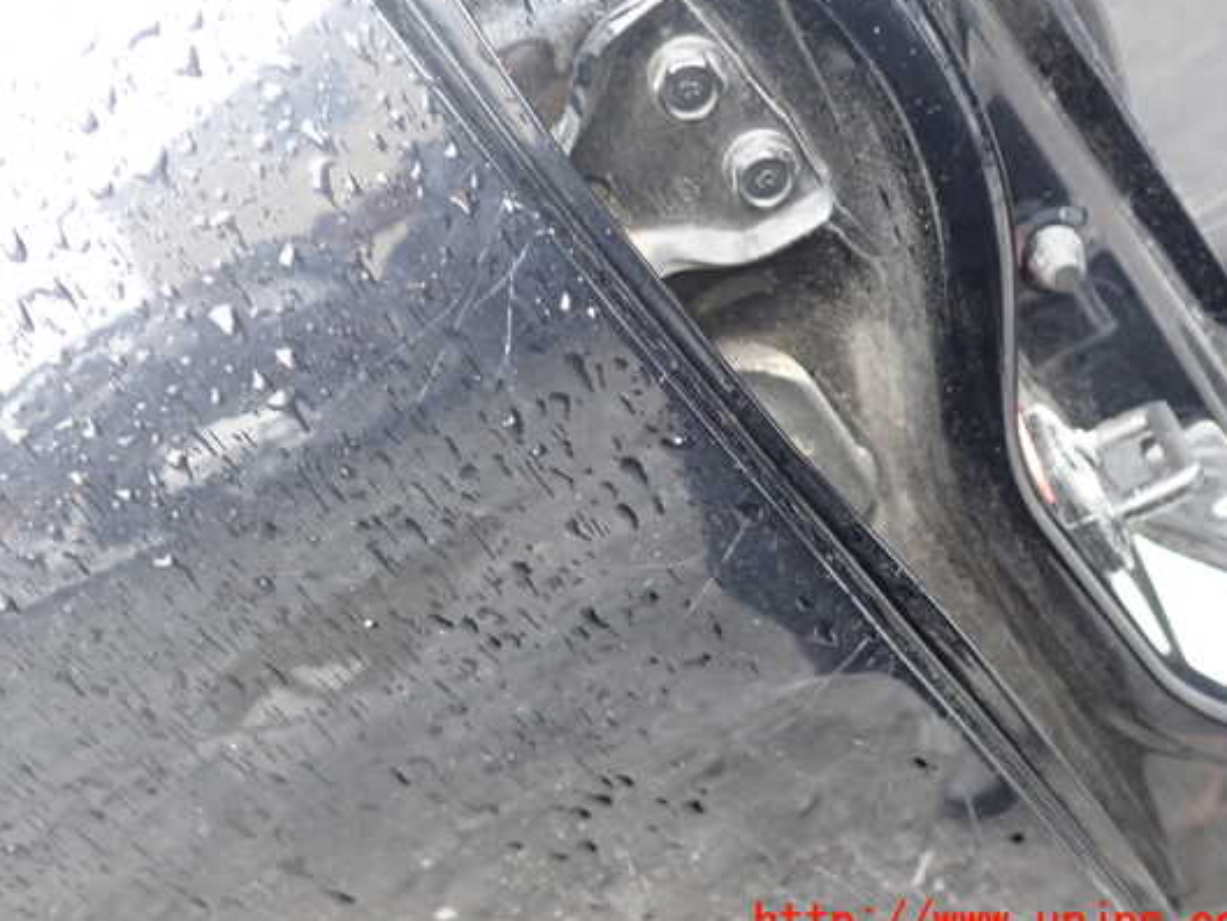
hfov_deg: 53.9
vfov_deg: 41.8
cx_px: 582
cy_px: 432
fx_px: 1205
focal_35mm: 34
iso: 320
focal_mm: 5.4
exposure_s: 1/30
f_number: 2.3
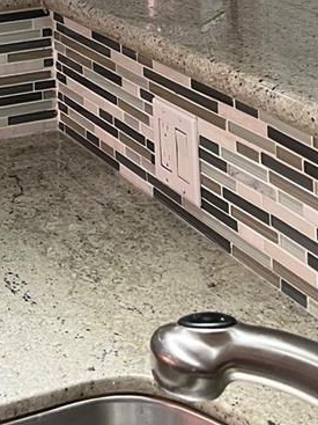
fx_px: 1042
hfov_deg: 17.1
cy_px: -224
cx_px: 24
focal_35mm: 85
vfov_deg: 19.8
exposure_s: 1/60
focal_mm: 5.1
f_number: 1.6
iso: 80
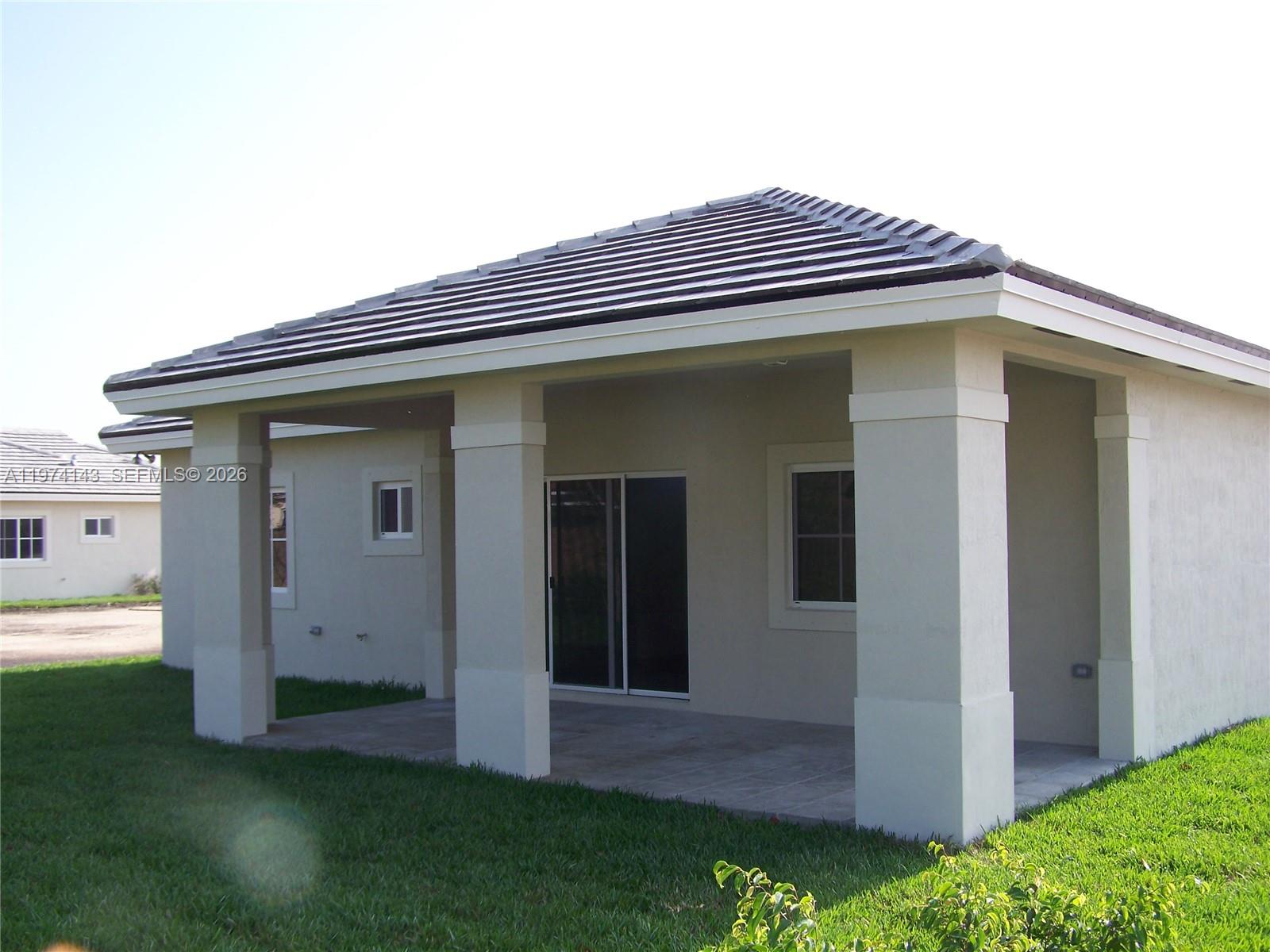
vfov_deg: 37.7
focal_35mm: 38
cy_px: 476
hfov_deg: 49.0
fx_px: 1394
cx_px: 635
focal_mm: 6.3
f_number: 4
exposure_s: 1/250
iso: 64
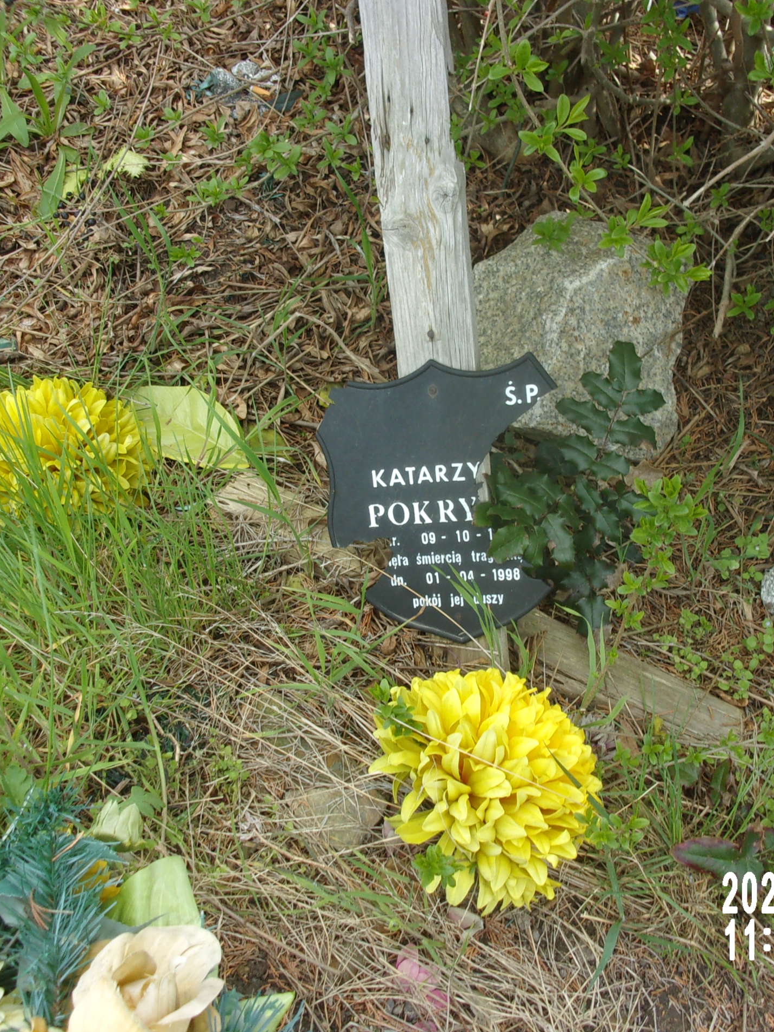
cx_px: 420
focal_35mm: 38
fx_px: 1133
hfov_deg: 37.7
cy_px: 507
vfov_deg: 49.0
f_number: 3.9
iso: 80
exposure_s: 1/140
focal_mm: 5.1
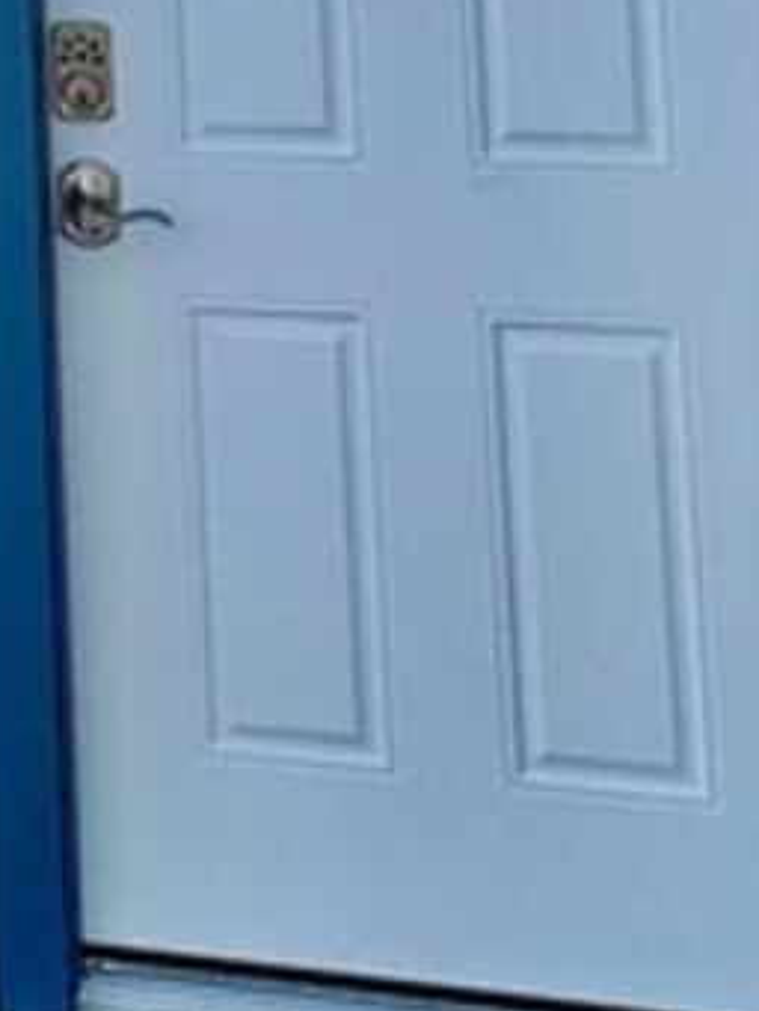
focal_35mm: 70
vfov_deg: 22.5
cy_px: -522
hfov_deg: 19.2
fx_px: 2045
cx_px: -270
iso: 40
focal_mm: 2.22
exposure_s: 1/1006
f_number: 2.2
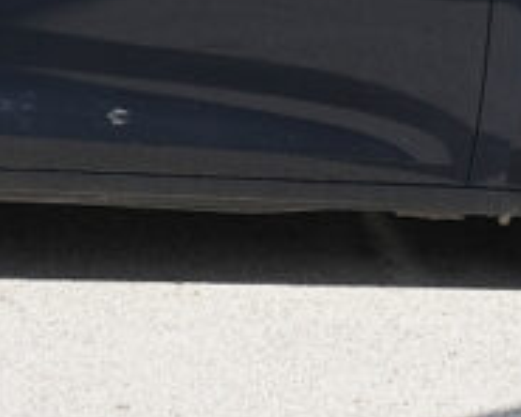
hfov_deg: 12.6
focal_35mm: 151
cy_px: -30
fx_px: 2328
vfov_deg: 10.1
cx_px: -8
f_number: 8
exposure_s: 1/180
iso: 160
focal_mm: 19.2
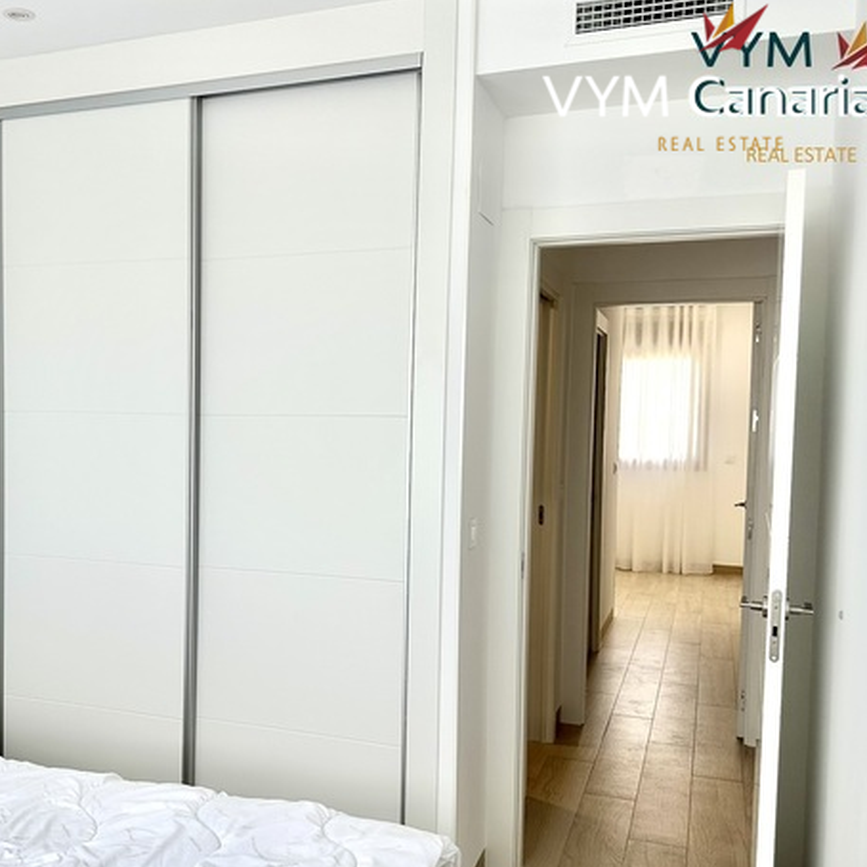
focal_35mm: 35
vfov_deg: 47.2
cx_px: 271
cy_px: 474
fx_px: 992
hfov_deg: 46.3
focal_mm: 6.86
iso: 80
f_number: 1.78
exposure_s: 1/368
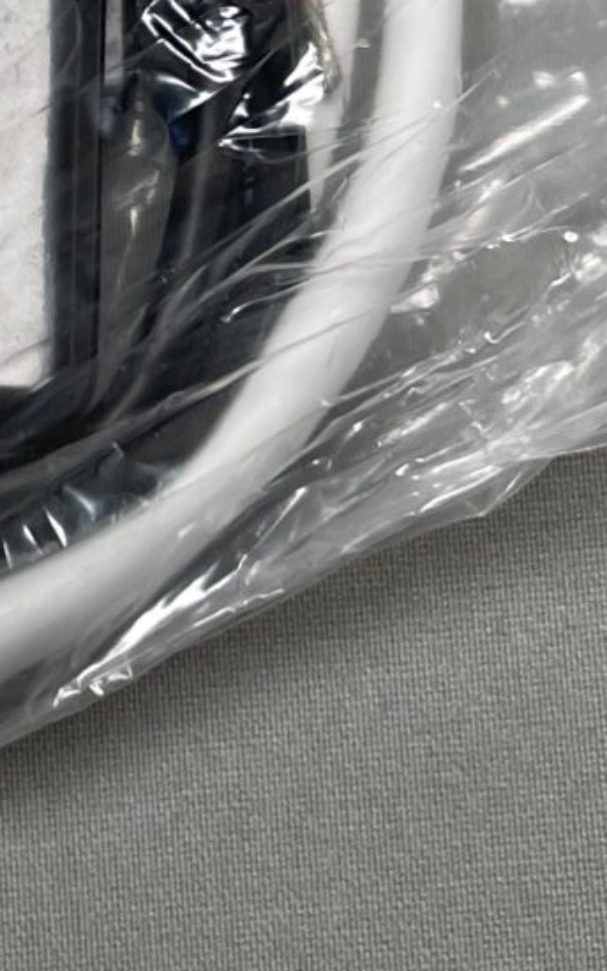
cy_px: -187
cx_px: -438
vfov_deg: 15.7
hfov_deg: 9.8
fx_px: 3391
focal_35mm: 128
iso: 32
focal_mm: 5.1
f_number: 1.6
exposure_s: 1/100
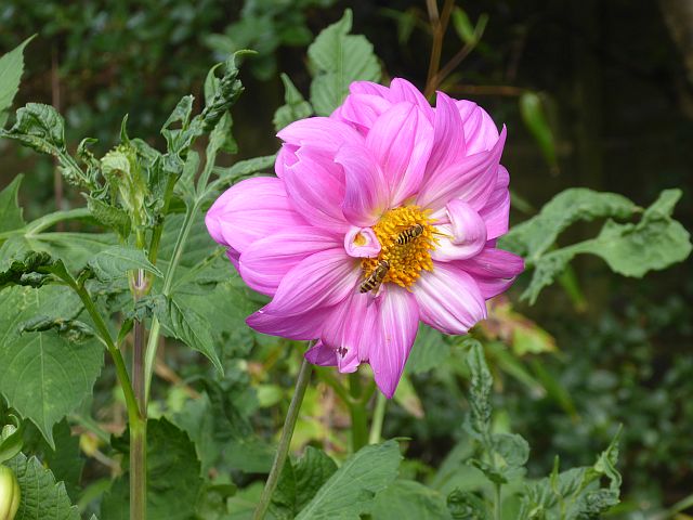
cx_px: 346
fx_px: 2703
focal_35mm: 135
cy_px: 260
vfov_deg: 11.0
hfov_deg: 14.6
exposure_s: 1/80
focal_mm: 24.2
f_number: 5.3
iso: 100
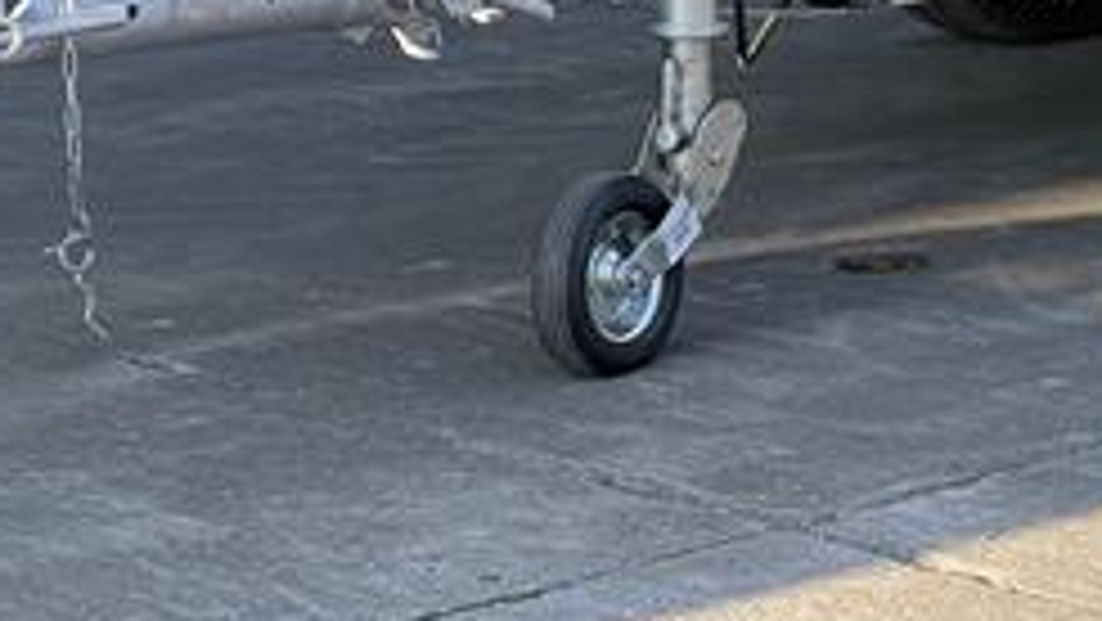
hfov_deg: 9.4
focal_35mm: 228
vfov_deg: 5.3
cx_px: 1089
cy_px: -464
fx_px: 6664
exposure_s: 1/181
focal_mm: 7.5
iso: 20
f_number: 2.2
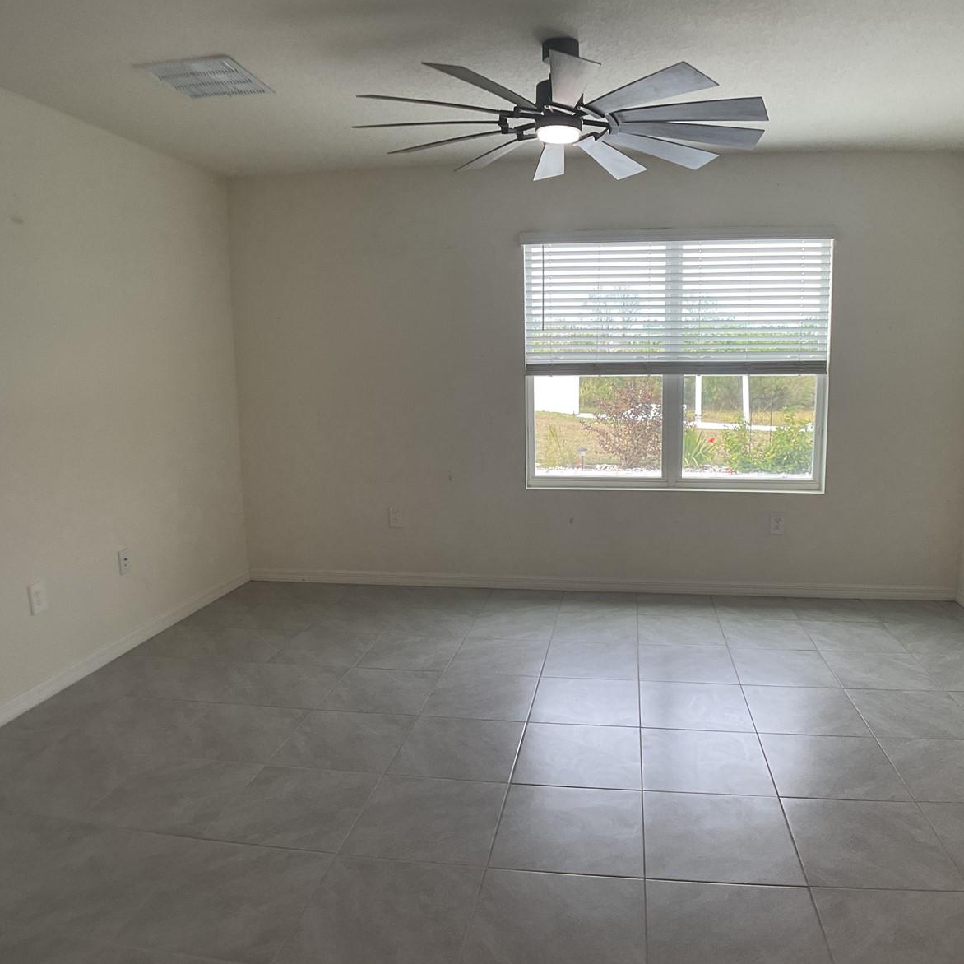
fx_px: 1103
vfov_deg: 47.2
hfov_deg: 47.1
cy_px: 478
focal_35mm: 35
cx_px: 534
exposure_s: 1/120
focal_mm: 3
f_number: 1.8
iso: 50
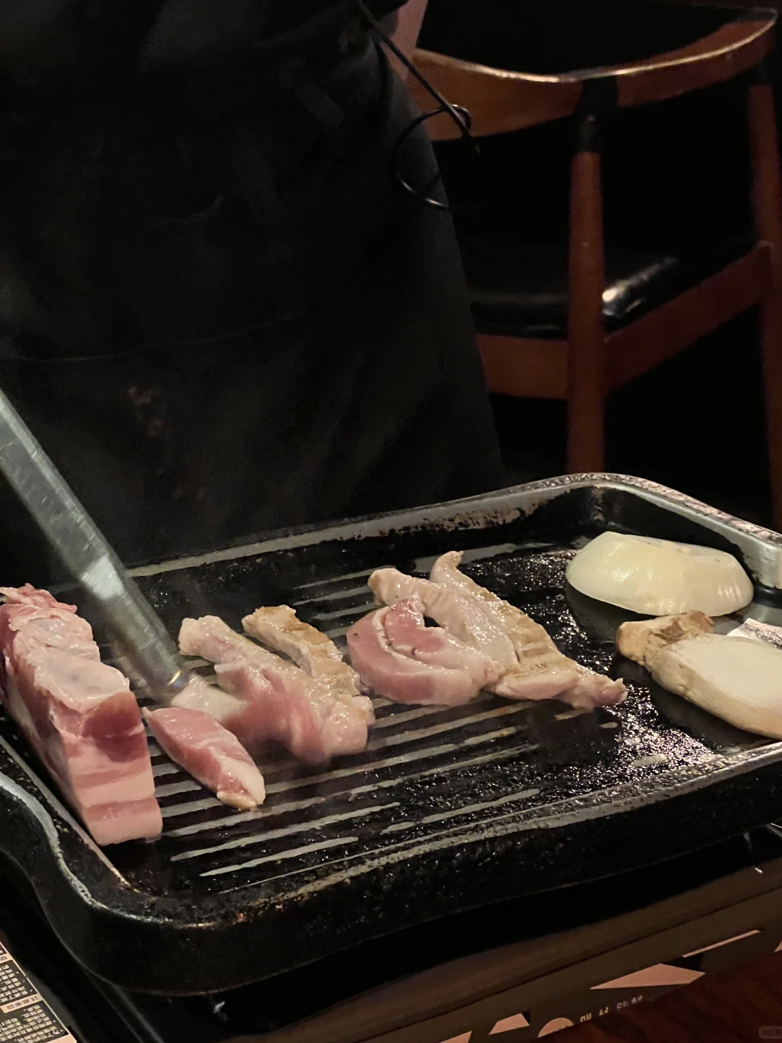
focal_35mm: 78
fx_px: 2350
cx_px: 395
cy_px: 517
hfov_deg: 18.9
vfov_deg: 25.0
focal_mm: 9
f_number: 2.8
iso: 1000
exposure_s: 1/25
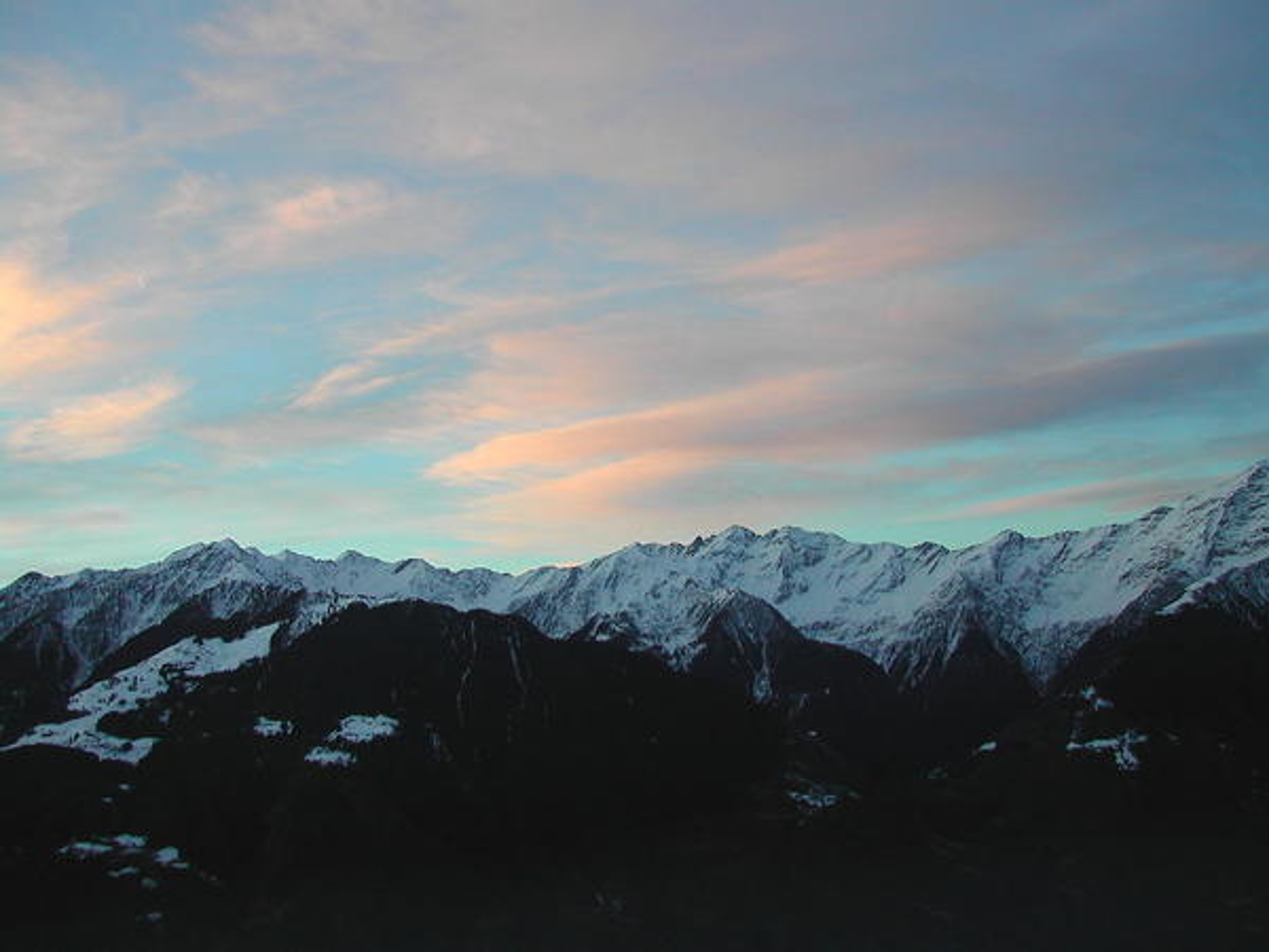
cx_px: 634
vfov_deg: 37.7
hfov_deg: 49.0
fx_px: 1393
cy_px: 476
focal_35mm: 38
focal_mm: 8
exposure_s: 1/100
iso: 100
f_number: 2.8
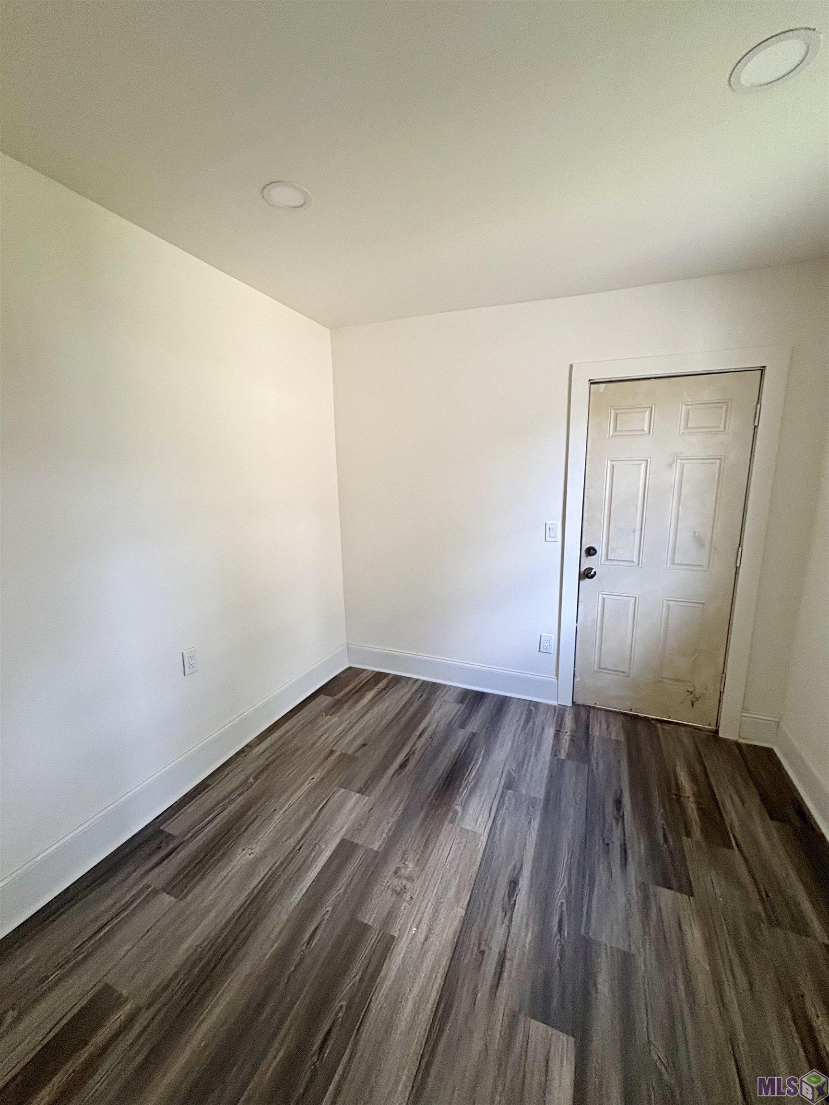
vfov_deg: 102.1
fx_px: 447
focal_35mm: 14
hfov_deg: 85.7
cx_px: 414
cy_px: 552
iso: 250
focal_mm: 2.22
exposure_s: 1/60
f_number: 2.2
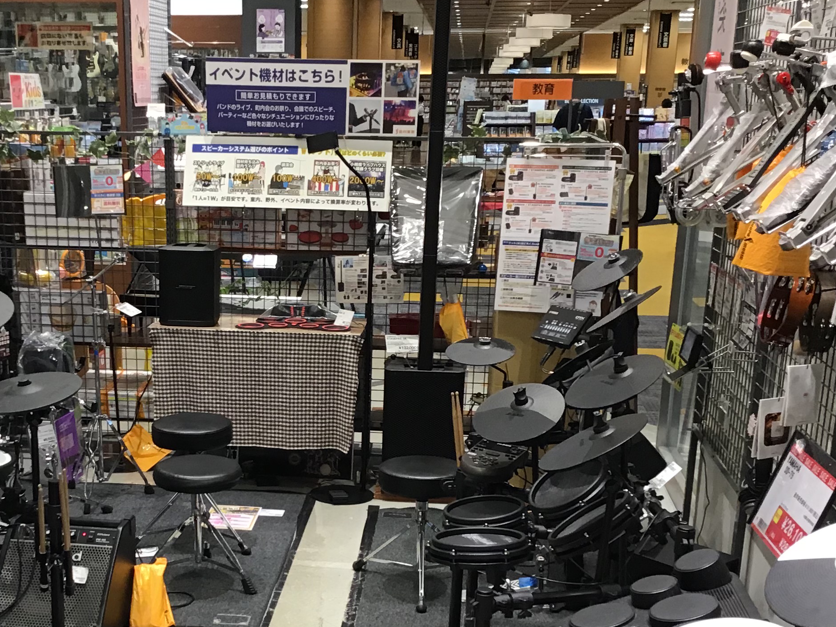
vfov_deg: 26.5
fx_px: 1304
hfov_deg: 35.1
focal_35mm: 54
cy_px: 498
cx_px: 263
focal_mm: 3.3
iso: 64
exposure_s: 1/30
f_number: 2.4
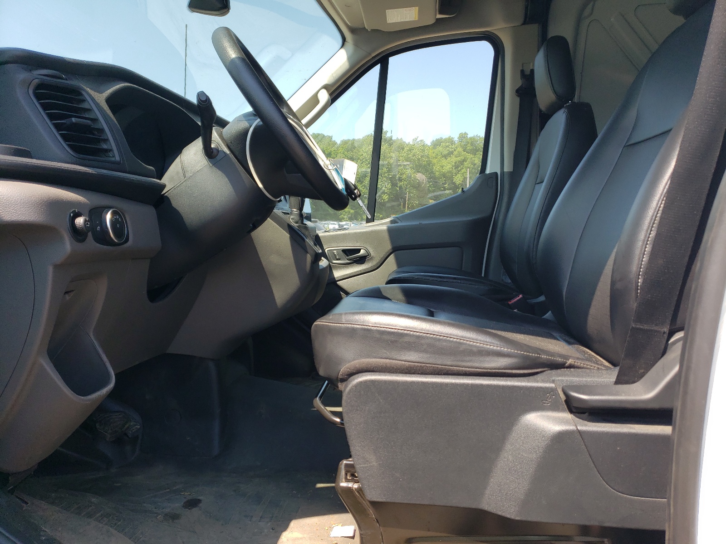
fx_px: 545
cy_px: 272
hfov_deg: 67.3
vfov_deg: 53.1
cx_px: 363
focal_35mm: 26
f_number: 1.5
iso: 50
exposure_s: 1/833
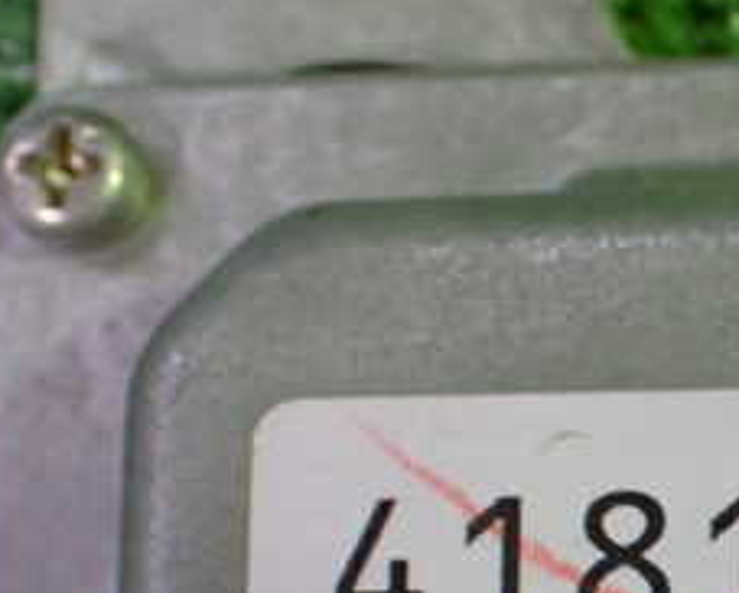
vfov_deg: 11.8
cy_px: 616
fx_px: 2824
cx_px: 944
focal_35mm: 129
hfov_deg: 14.3
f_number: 3.2
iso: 1000
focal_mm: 9.01
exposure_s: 1/50
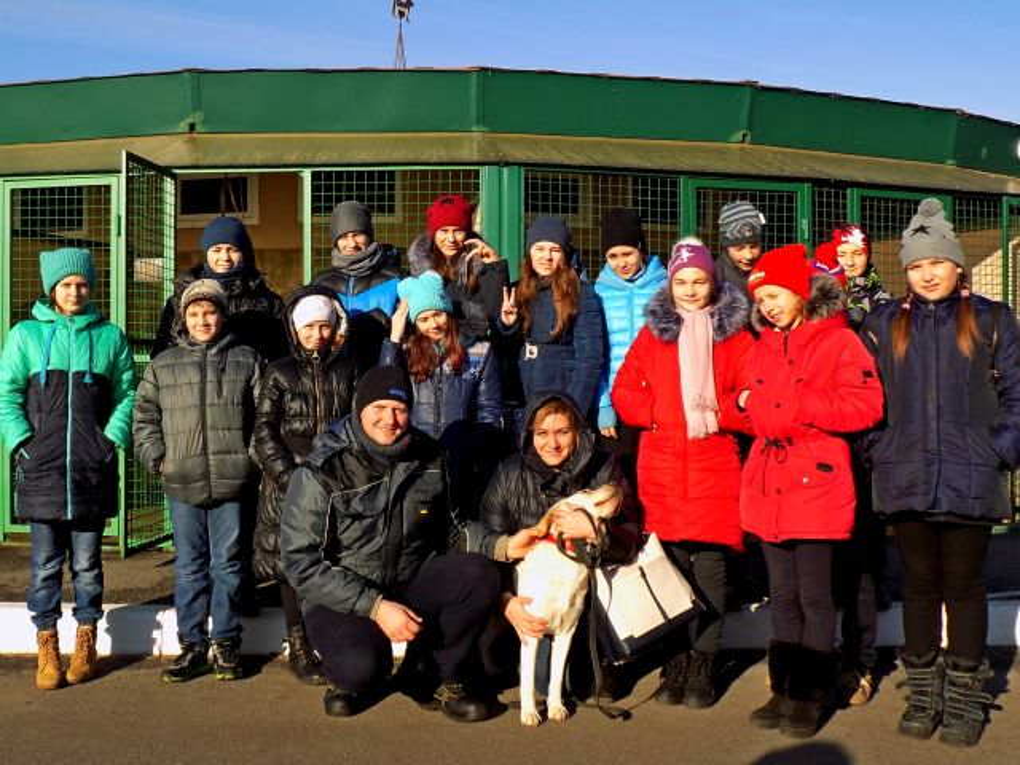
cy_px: 382
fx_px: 884
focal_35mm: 30
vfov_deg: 46.8
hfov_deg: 60.0
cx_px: 510
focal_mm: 5.3
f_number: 3.3
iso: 80
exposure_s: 1/640
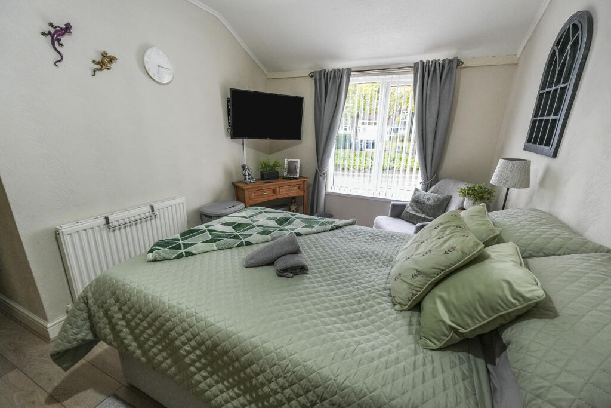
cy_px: 204
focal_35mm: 15
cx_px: 306
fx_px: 255
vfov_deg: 77.3
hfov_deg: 100.4
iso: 1000
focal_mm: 10
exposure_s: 1/160
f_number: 4
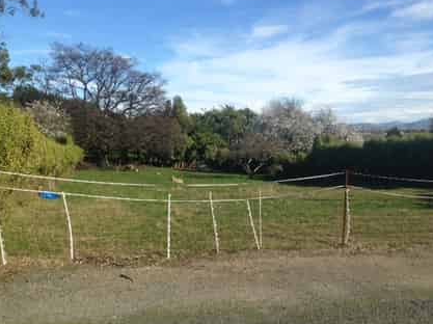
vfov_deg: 36.7
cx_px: 253
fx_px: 487
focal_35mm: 39
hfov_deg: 47.7
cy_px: 175
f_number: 2.4
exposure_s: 1/1261
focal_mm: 4.13
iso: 50
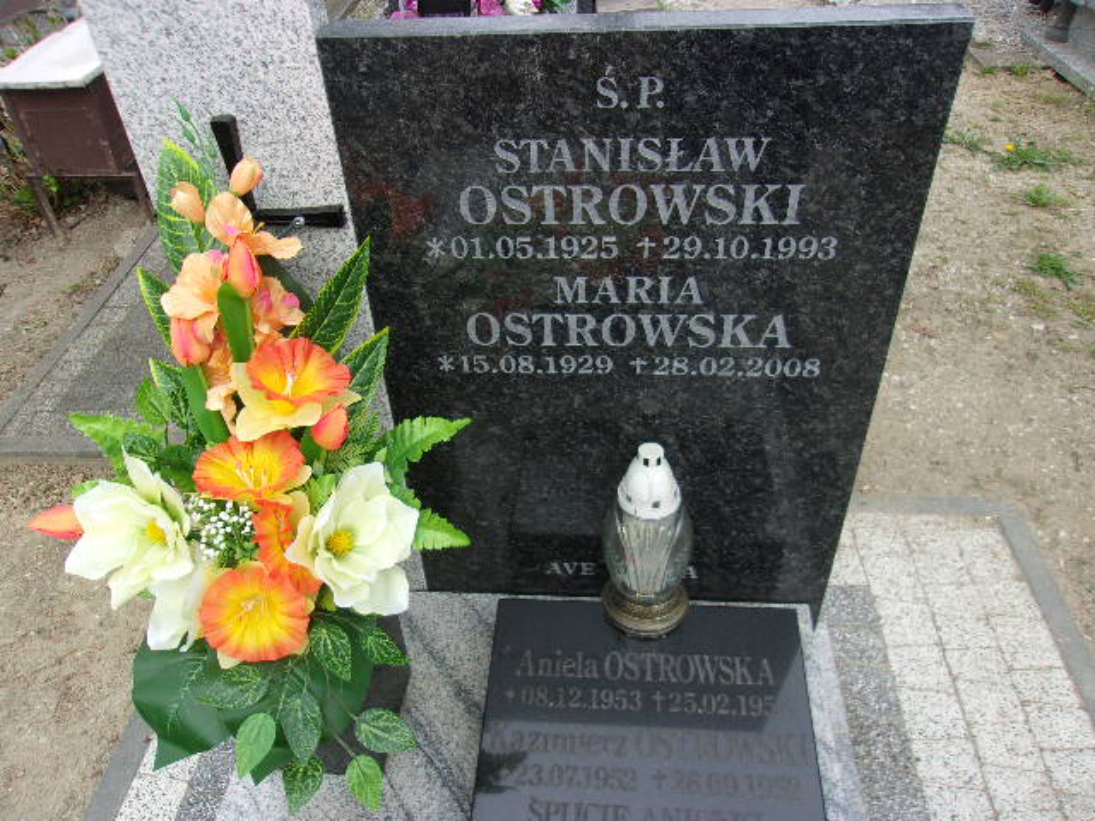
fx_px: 854
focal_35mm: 27
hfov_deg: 65.3
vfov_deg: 51.4
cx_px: 548
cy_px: 410
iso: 80
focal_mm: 4.9
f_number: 3
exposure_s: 1/280
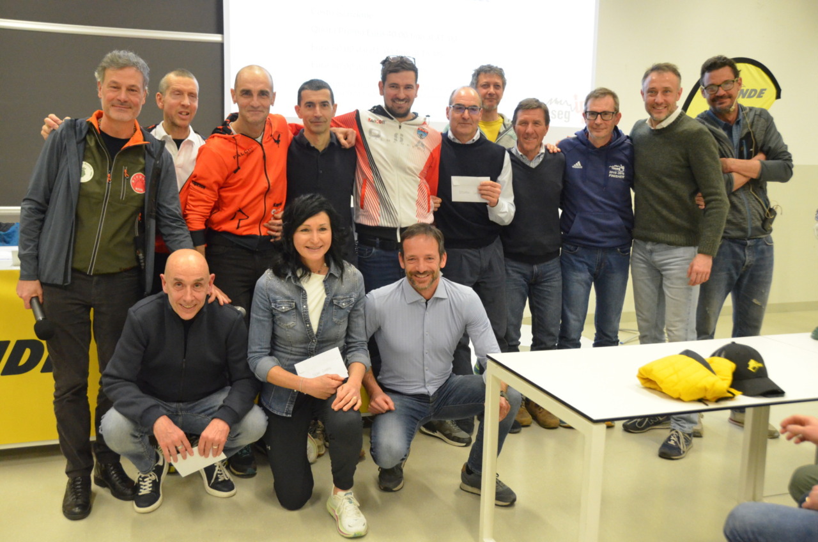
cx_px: 409
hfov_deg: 57.3
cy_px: 271
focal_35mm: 33
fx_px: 748
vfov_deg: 39.8
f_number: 3.8
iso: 4000
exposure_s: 1/200
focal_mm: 22
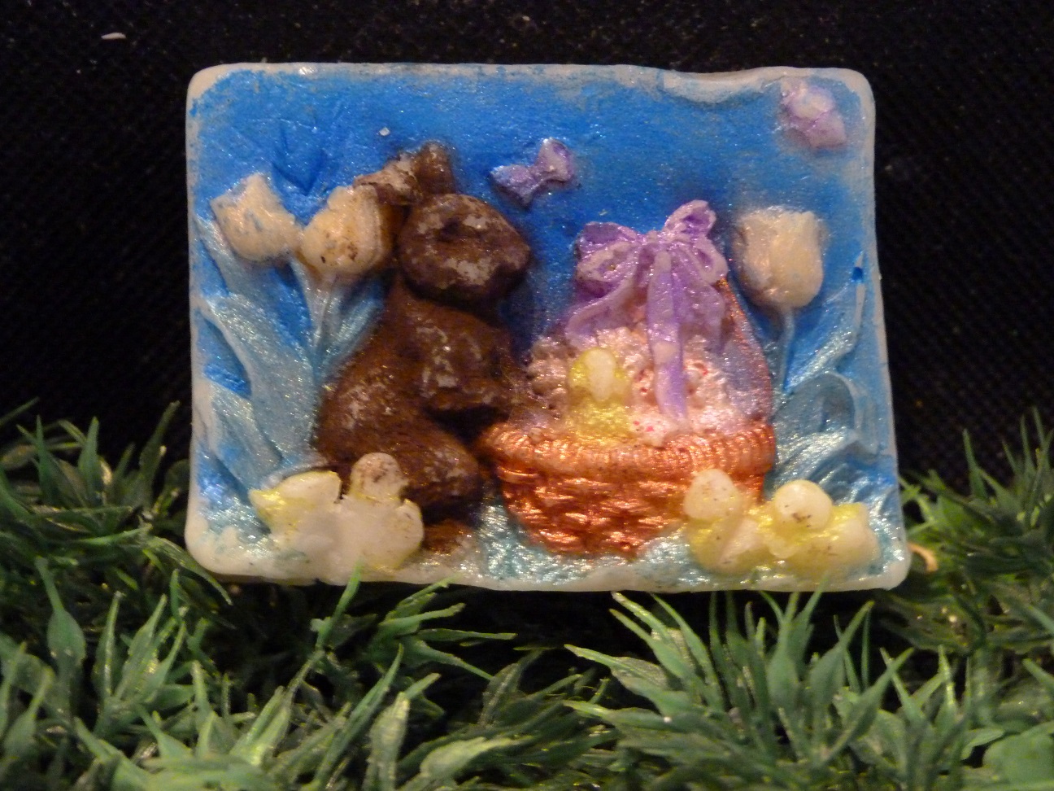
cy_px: 396
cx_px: 527
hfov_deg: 32.2
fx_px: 1827
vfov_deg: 24.4
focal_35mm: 60
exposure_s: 1/8
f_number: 3.2
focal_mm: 10.8
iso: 800
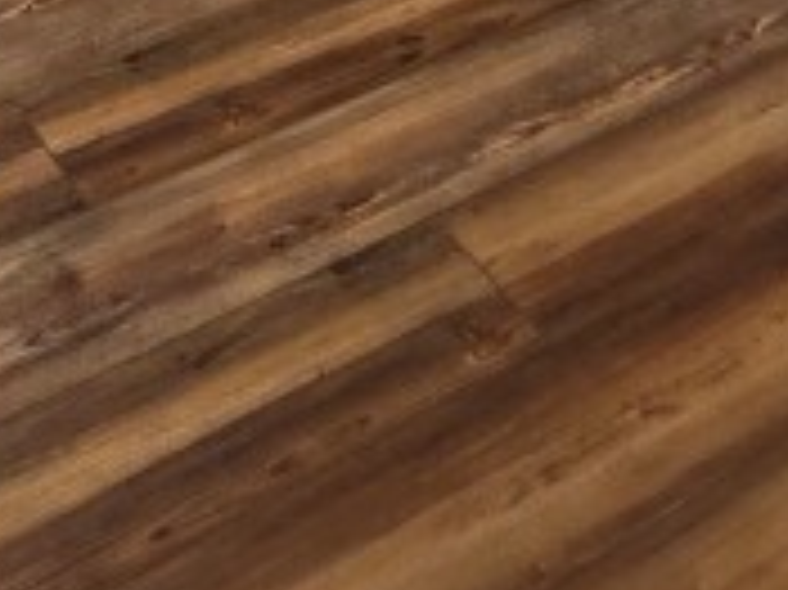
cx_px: 365
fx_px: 1729
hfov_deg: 25.7
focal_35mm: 76
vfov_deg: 12.4
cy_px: -1027
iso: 100
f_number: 2.2
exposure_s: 1/60
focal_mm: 2.2
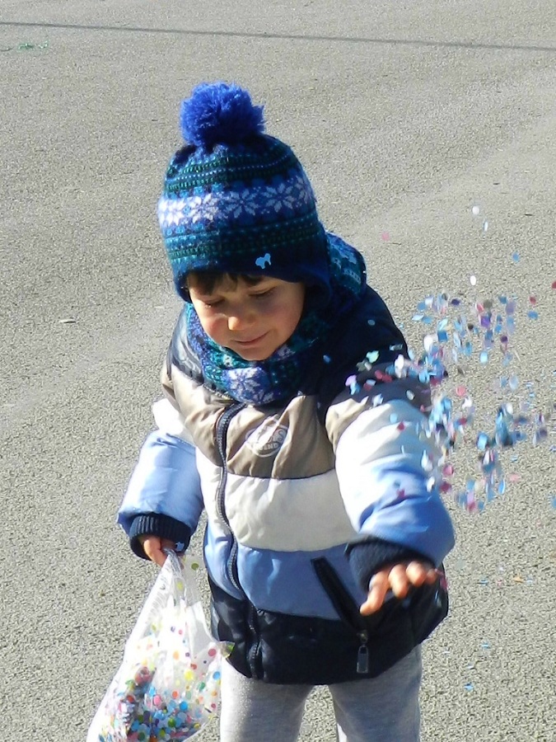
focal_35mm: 53
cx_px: 278
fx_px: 1135
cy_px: 371
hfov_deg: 27.5
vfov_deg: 36.2
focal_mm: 9.4
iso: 160
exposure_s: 1/400
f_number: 4.4
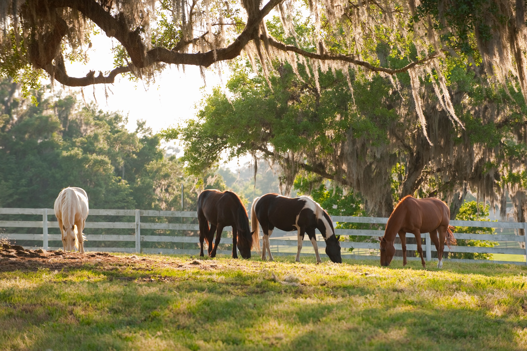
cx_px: 264
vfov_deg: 7.6
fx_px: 2633
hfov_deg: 11.4
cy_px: 176
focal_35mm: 180
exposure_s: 1/320
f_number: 5.6
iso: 400
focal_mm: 180
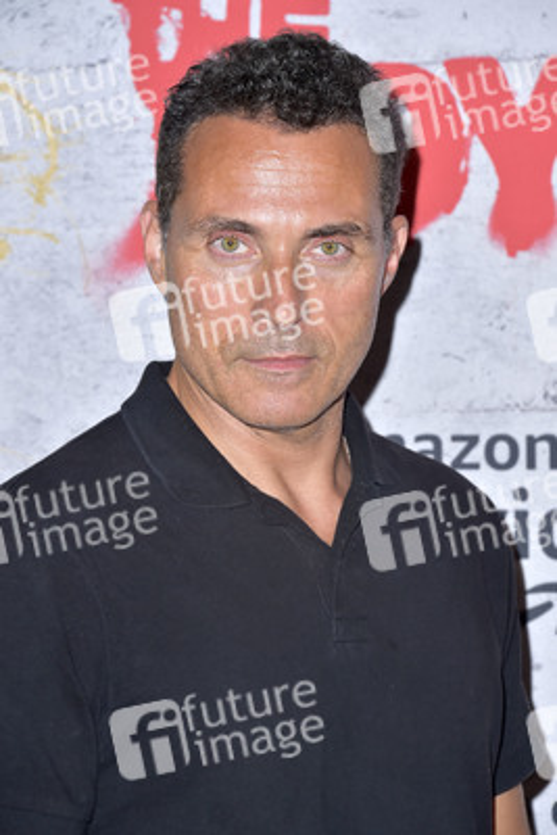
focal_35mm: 160
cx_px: 278
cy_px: 418
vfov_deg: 12.8
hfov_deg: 8.6
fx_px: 3710
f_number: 7.1
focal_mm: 160
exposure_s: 1/250
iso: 320
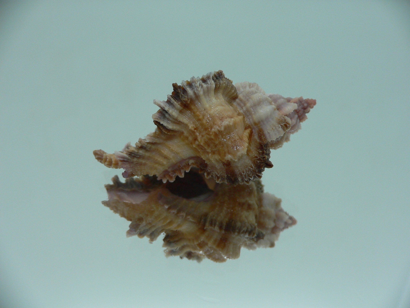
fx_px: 415
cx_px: 205
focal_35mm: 35
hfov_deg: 52.6
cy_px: 154
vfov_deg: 40.7
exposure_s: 1/60
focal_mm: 4.6
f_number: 2.8
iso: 80
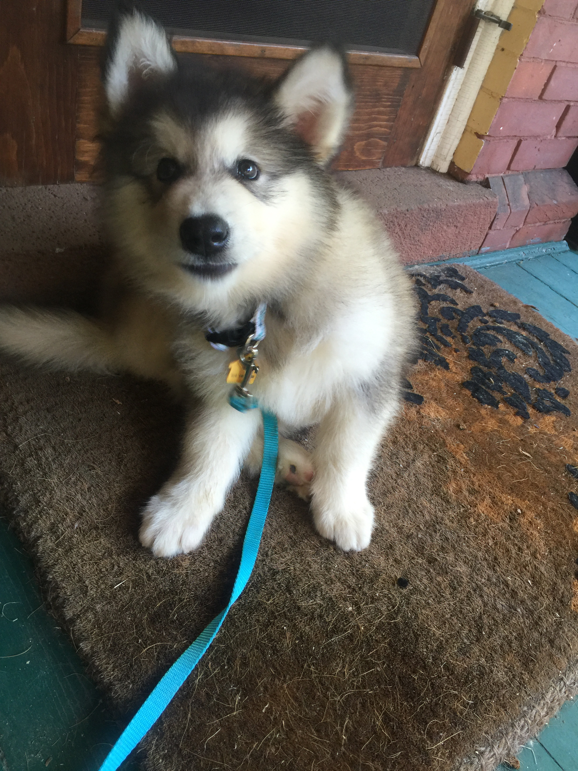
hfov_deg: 48.2
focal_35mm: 29
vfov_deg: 61.7
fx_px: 646
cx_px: 289
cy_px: 386
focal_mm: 4.15
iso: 40
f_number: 2.2
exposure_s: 1/15
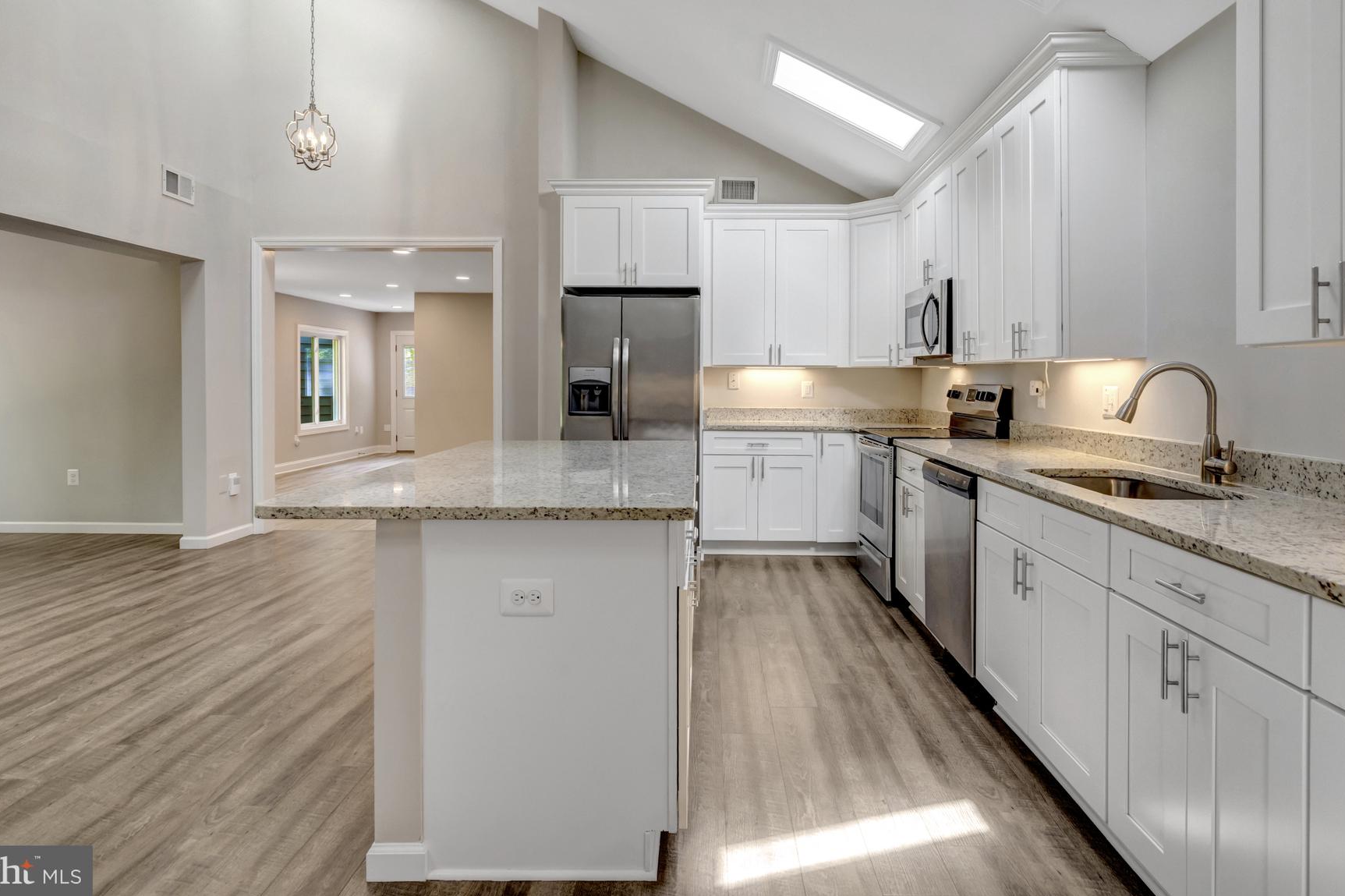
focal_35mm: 19
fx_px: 710
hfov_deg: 86.8
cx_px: 718
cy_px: 370
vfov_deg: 64.1
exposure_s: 1/100
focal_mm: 16
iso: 1250
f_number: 8
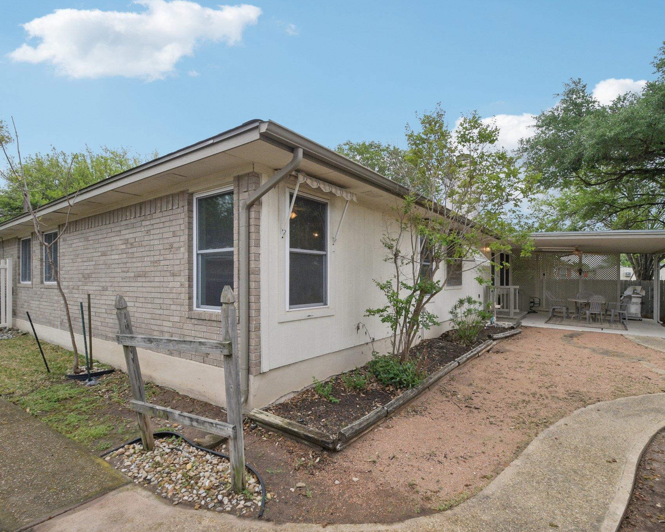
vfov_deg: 77.0
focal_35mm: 17
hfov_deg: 89.6
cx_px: 326
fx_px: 335
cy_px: 267
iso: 400
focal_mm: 10
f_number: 8
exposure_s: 1/320
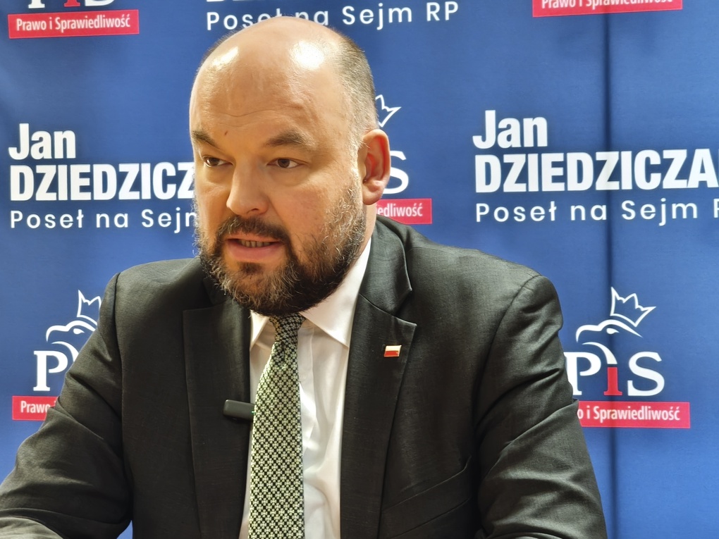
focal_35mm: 99
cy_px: 270
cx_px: 360
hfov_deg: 19.8
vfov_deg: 14.9
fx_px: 2056
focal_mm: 8.8
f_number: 2
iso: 2000
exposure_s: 1/50
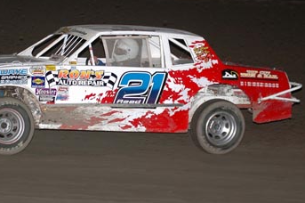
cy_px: 95
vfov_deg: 7.8
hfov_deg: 11.7
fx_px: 1481
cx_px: 84
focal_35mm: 175
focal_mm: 80
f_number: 2.8
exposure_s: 1/500
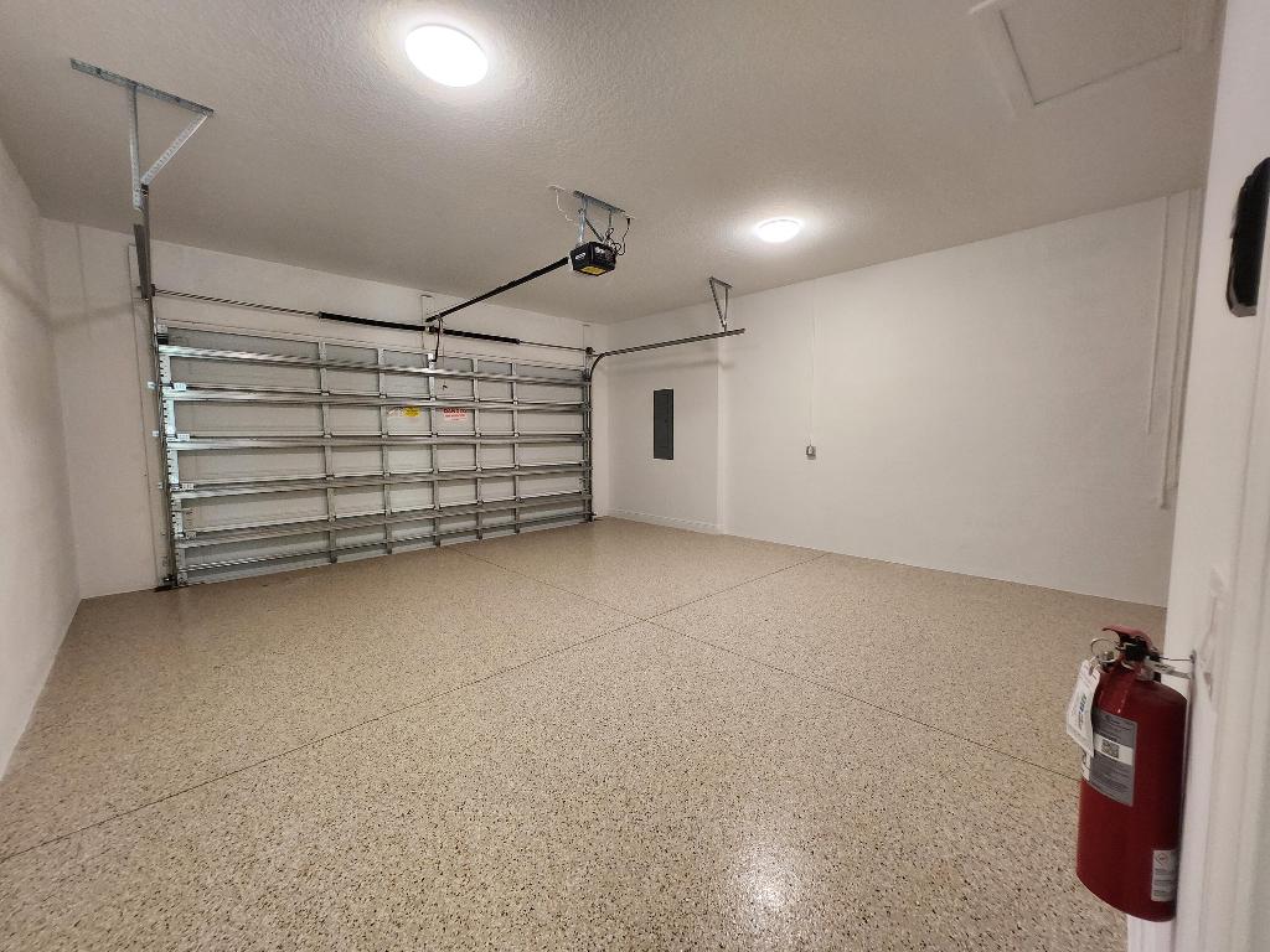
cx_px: 635
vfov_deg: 89.9
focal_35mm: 13
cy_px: 476
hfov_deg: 106.2
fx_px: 477
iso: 400
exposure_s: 1/60
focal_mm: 1.74
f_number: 2.2
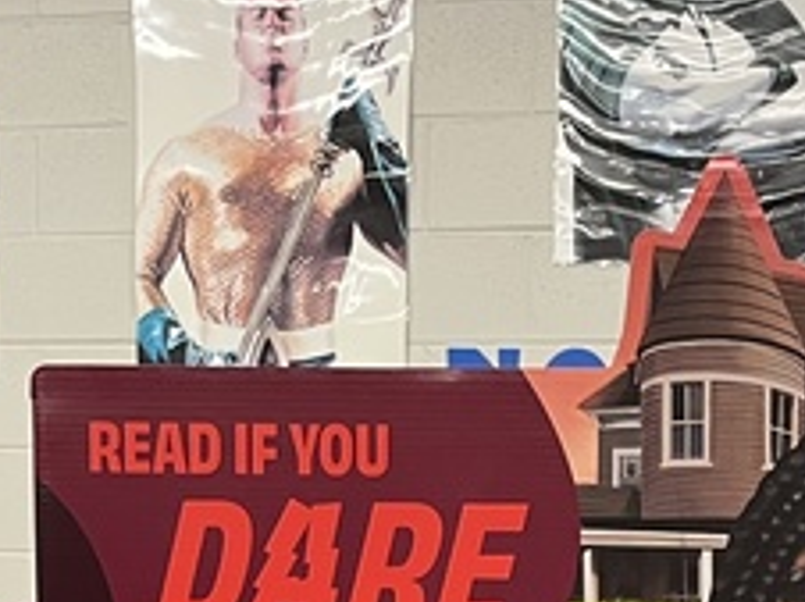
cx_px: 477
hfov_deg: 16.7
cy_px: 1047
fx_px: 2741
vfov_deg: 11.7
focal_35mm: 118
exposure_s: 1/71
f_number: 1.6
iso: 125
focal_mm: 5.1
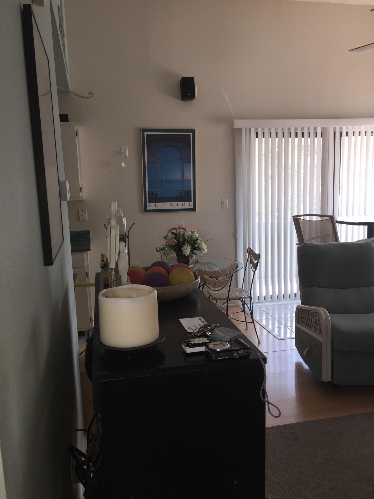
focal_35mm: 29
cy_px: 250
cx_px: 187
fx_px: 418
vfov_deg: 61.7
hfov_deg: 48.2
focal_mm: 4.15
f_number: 2.2
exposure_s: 1/44
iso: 32
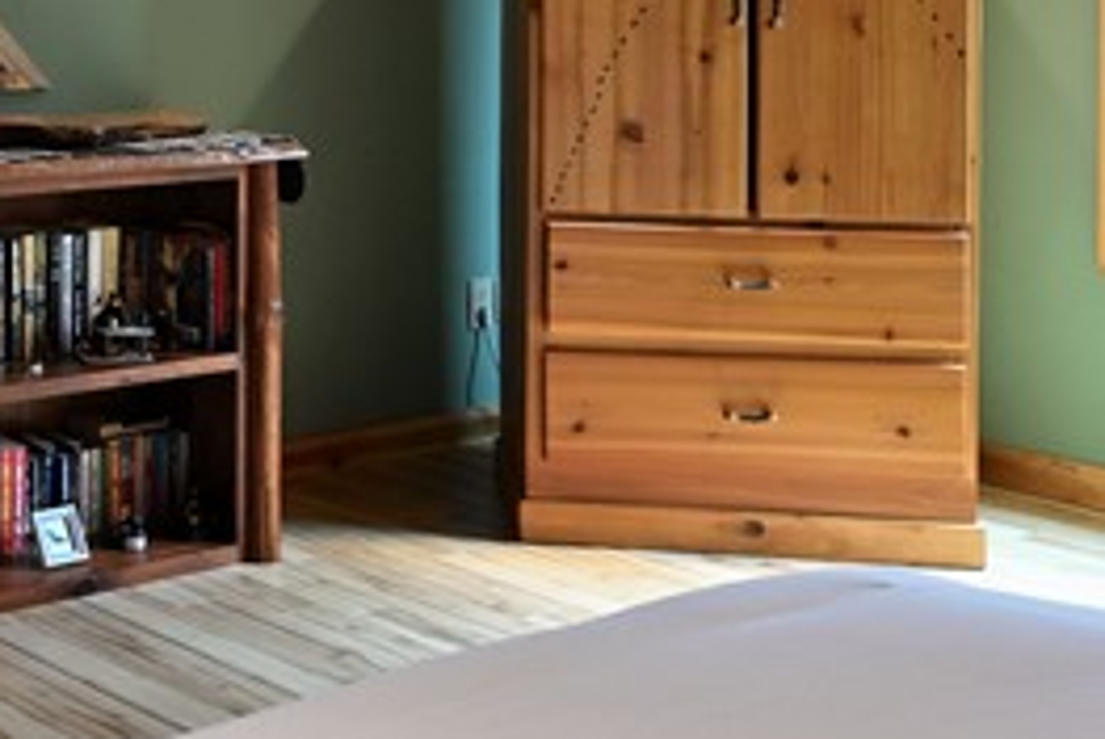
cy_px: -63
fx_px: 2028
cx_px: -109
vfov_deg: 19.8
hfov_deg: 27.8
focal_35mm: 66
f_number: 5.6
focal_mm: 16
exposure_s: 1/15
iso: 640
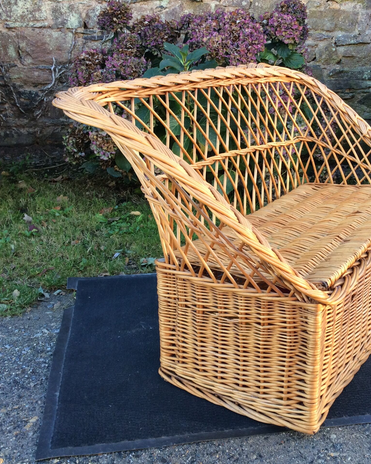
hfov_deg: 35.4
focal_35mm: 42
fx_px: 576
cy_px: 232
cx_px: 240
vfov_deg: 43.8
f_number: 2.4
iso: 40
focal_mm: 3.3
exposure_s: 1/100
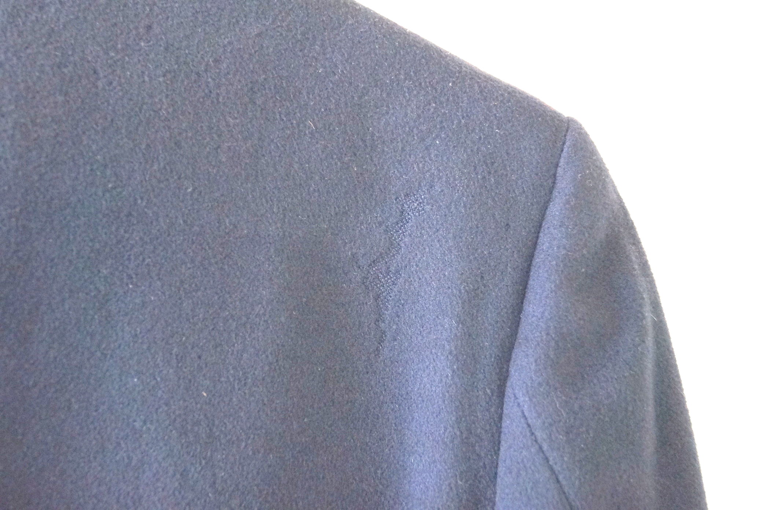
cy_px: 255
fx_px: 896
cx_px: 384
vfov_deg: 31.8
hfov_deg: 46.5
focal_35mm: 42
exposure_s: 1/60
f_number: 4.5
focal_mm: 28
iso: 3200
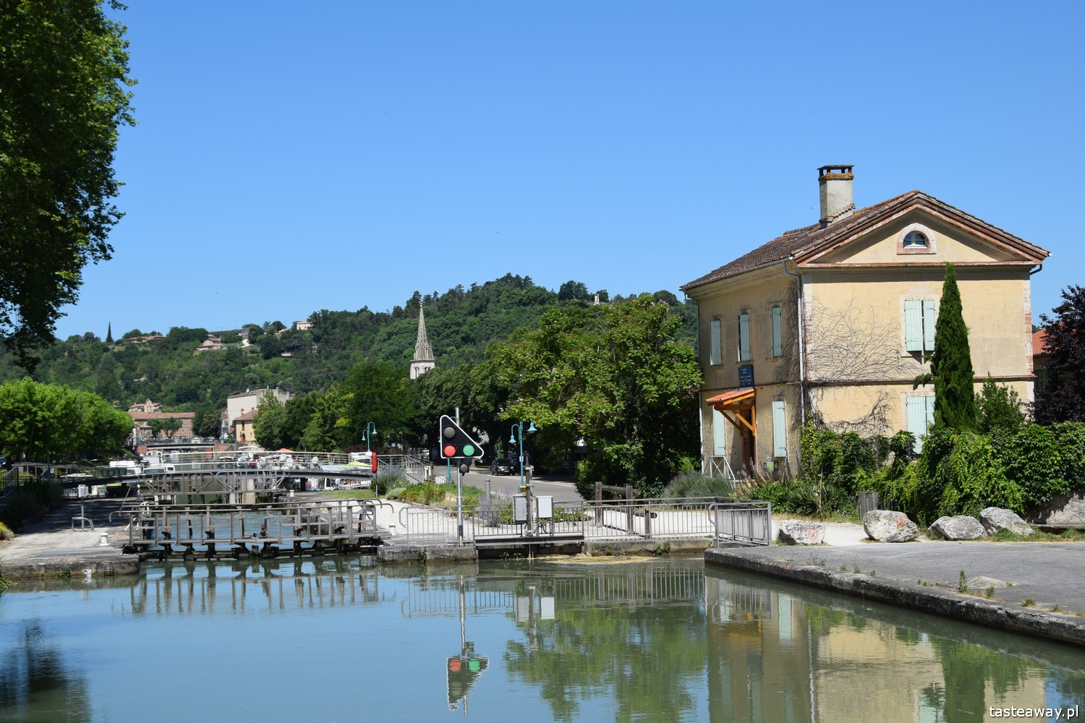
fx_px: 1899
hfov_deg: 31.9
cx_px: 542
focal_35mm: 63
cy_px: 362
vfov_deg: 21.6
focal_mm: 42
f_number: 10
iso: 200
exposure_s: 1/400
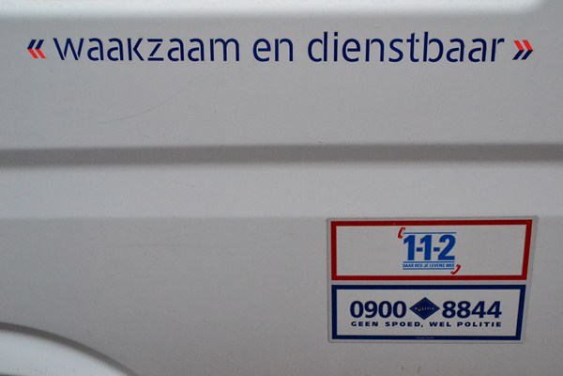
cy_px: 188
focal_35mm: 42
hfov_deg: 46.4
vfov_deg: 31.9
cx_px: 282
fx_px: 657
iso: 3200
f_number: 13
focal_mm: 28
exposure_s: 1/640
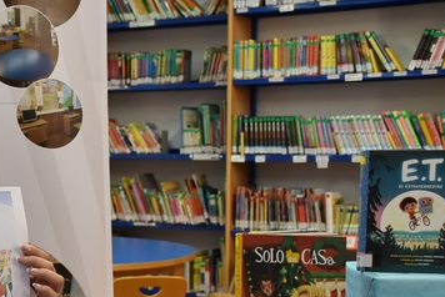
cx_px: -94
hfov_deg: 21.6
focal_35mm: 87
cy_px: 236
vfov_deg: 15.6
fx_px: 1080
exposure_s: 1/80
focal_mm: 23
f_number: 4.5
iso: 400
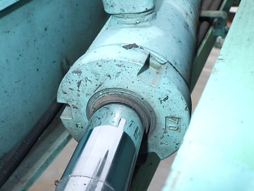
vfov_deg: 33.6
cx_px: 126
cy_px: 94
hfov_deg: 43.8
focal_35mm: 43
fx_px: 316
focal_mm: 7.5
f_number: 4.2
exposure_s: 1/800
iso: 125
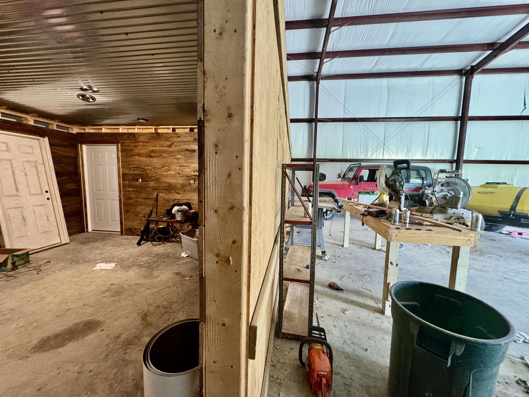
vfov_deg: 85.7
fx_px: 214
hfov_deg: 102.1
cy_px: 198
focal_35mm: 14
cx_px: 264
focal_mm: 2.22
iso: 500
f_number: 2.2
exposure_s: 1/60
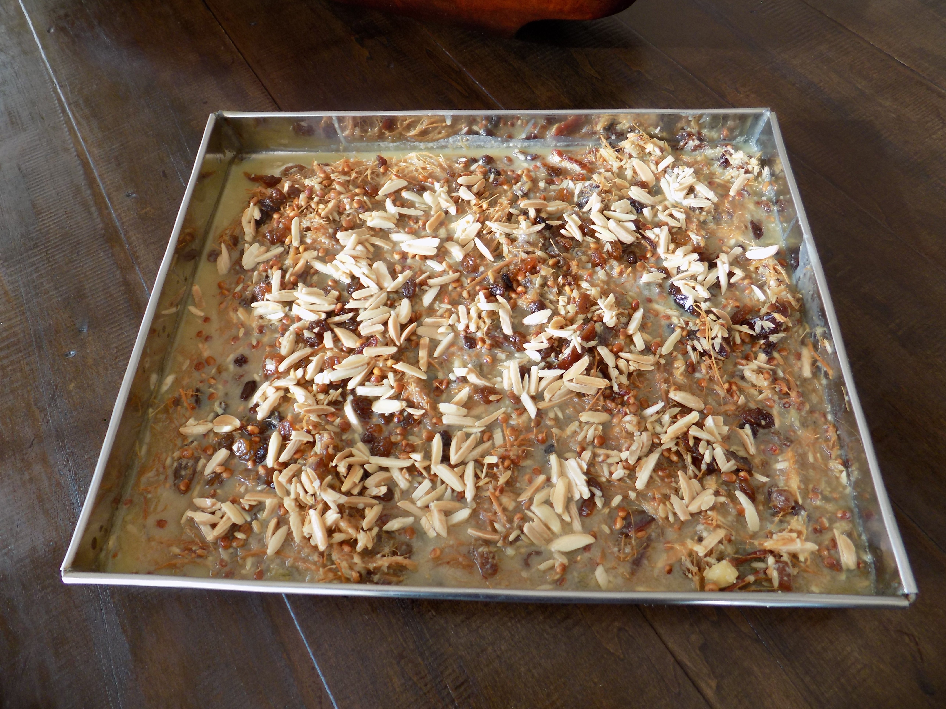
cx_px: 473
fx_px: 629
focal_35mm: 23
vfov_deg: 58.9
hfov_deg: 73.9
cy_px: 354
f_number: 3.1
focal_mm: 4
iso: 80
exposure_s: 1/30
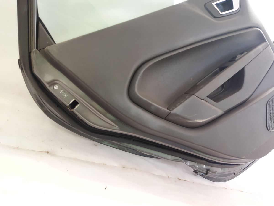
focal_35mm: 27
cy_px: 103
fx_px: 214
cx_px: 137
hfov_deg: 65.3
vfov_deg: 51.4
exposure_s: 1/25
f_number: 1.79
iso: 400
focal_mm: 4.71
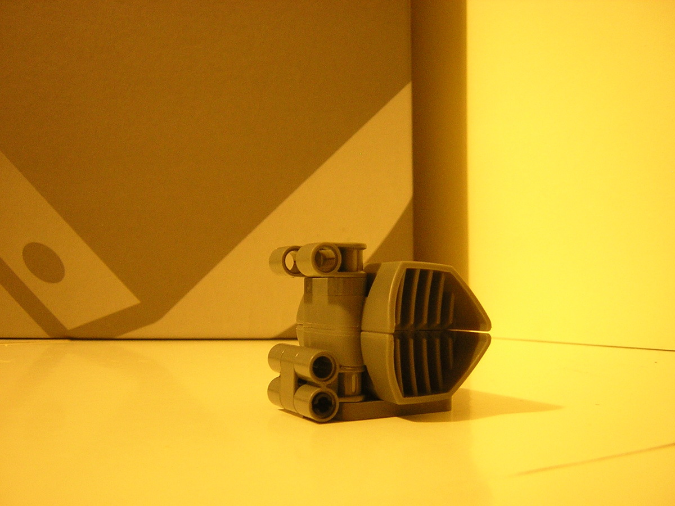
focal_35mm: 36
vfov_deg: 39.7
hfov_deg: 51.4
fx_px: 702
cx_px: 338
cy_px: 253
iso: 335
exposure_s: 1/3.6
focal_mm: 4.7
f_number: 2.6
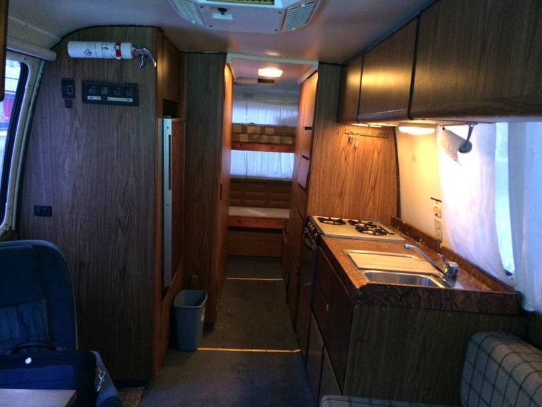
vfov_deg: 46.8
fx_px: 470
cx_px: 271
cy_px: 204
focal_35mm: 30
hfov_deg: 59.9
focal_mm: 4.12
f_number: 2.2
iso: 320
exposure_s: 1/15
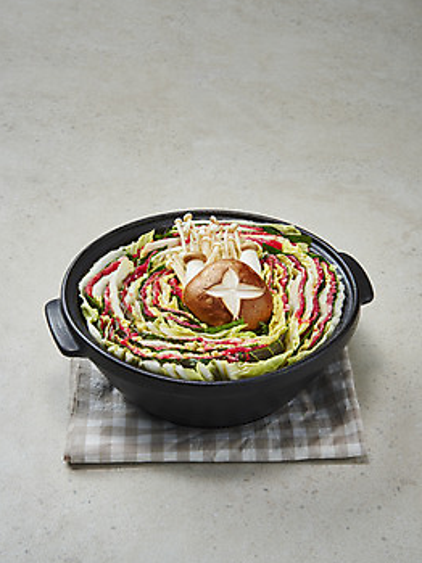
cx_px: 212
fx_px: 1253
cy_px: 298
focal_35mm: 77
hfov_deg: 19.1
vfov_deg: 25.3
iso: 100
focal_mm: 70
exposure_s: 1/125
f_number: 20
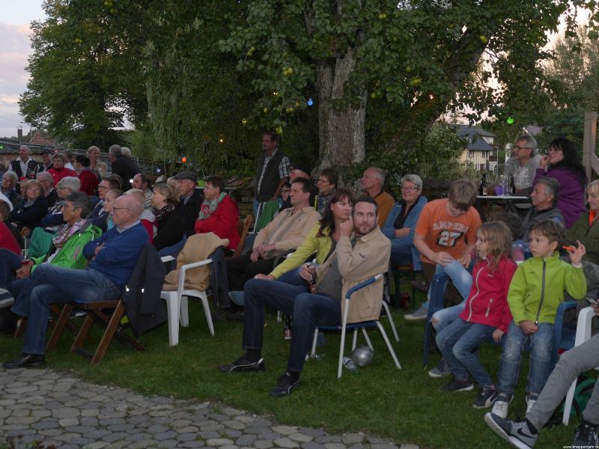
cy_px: 224
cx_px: 300
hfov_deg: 42.9
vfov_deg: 32.9
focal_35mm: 44
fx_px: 761
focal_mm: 22
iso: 200
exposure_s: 1/60
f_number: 4.5
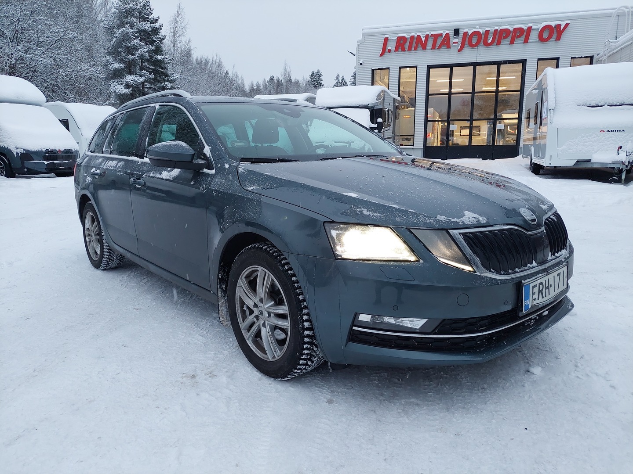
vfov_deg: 54.9
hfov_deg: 69.4
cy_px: 237
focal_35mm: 25
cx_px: 316
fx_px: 457
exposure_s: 1/50
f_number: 1.8
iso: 100
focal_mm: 5.23
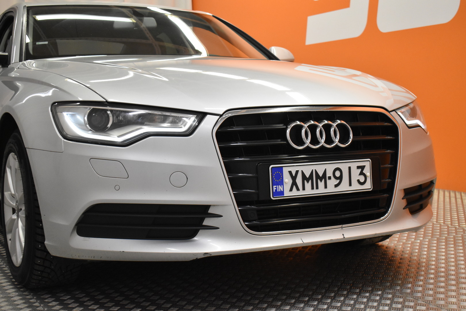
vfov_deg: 25.8
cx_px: 233
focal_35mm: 52
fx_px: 680
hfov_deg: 37.9
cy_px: 156
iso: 3200
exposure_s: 1/80
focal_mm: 35
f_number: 4.5
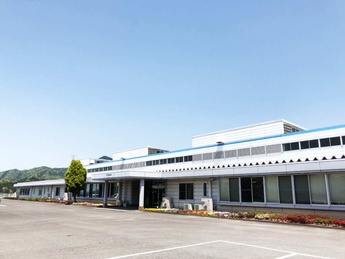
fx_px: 279
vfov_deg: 49.7
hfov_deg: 63.4
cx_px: 172
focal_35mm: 28
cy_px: 130
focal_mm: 3.99
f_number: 1.8
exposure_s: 1/2667
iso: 25
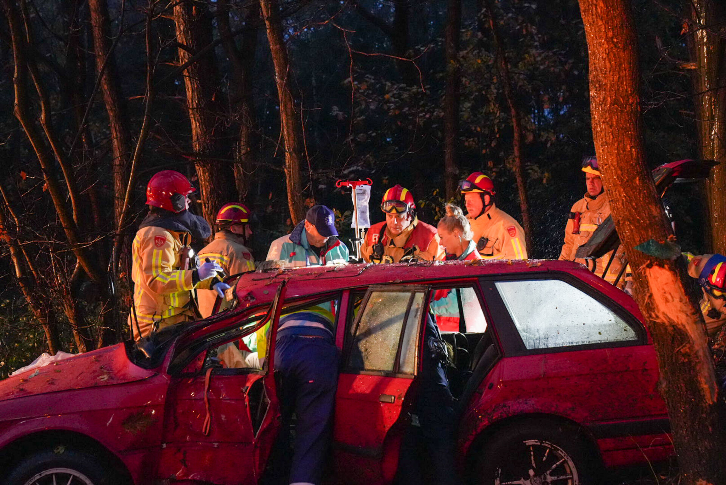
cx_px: 363
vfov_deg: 19.5
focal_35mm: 70
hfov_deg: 28.8
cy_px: 242
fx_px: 1413
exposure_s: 1/160
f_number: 5.6
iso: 10000
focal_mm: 70
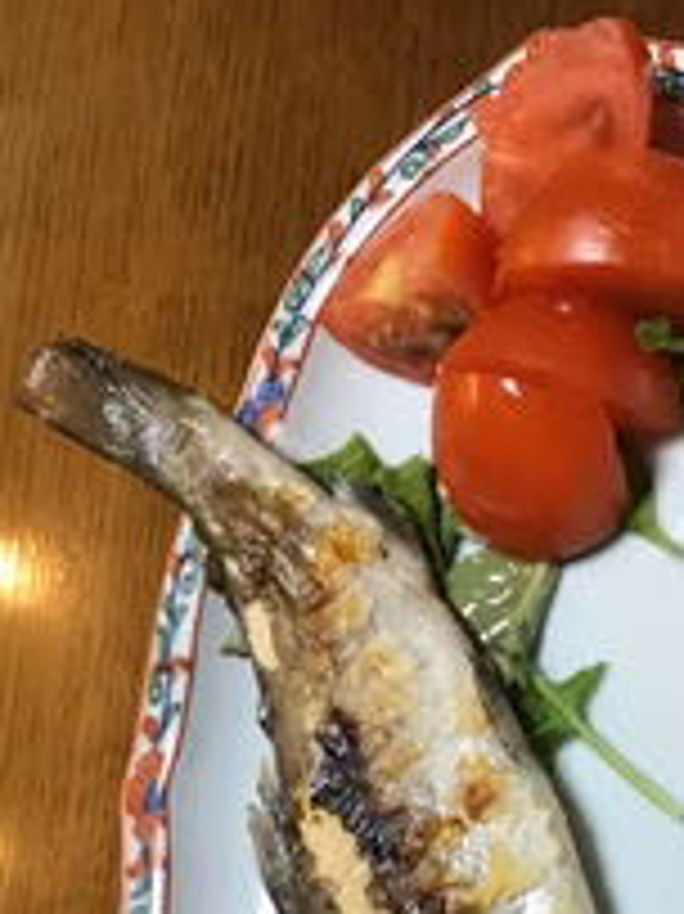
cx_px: 446
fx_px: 1609
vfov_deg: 30.1
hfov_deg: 23.9
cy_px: 851
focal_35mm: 61
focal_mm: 3.3
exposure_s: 1/30
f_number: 2.4
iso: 80
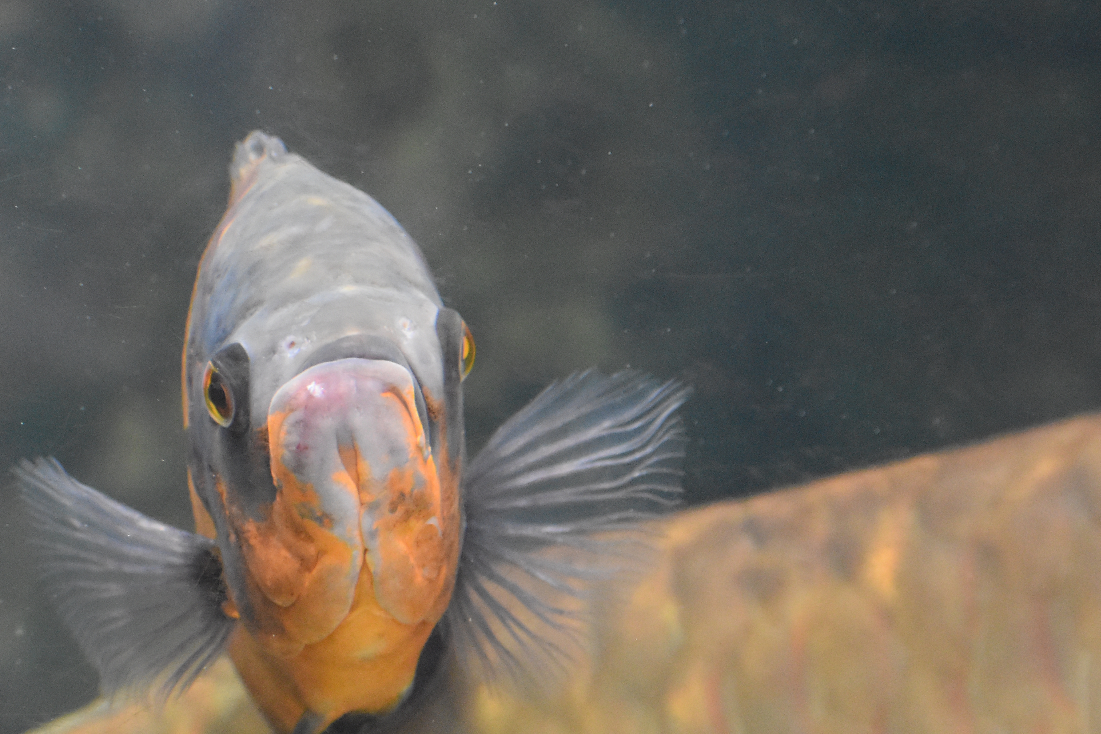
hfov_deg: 10.8
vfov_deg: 7.2
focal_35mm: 191
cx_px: 348
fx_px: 5841
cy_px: 383
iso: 3200
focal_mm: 70
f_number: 4.5
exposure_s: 1/250
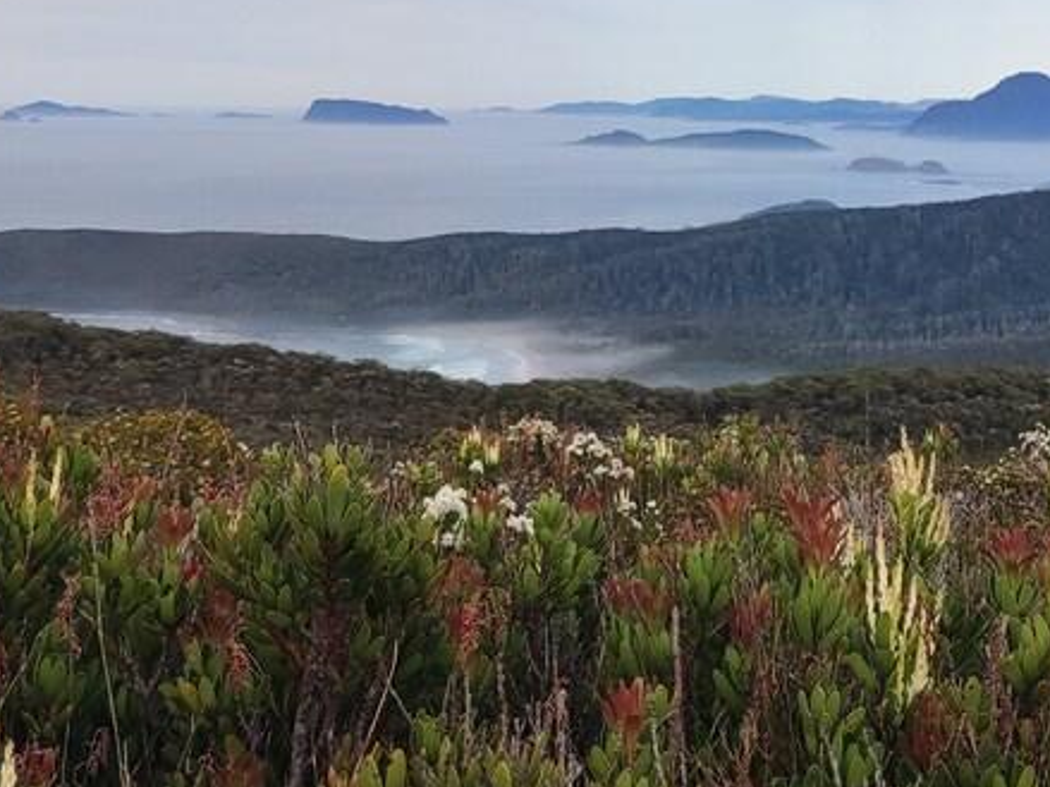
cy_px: 98
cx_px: 665
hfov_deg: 33.6
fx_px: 1728
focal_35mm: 57
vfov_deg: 25.0
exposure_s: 1/634
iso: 50
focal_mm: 4.71
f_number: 1.79
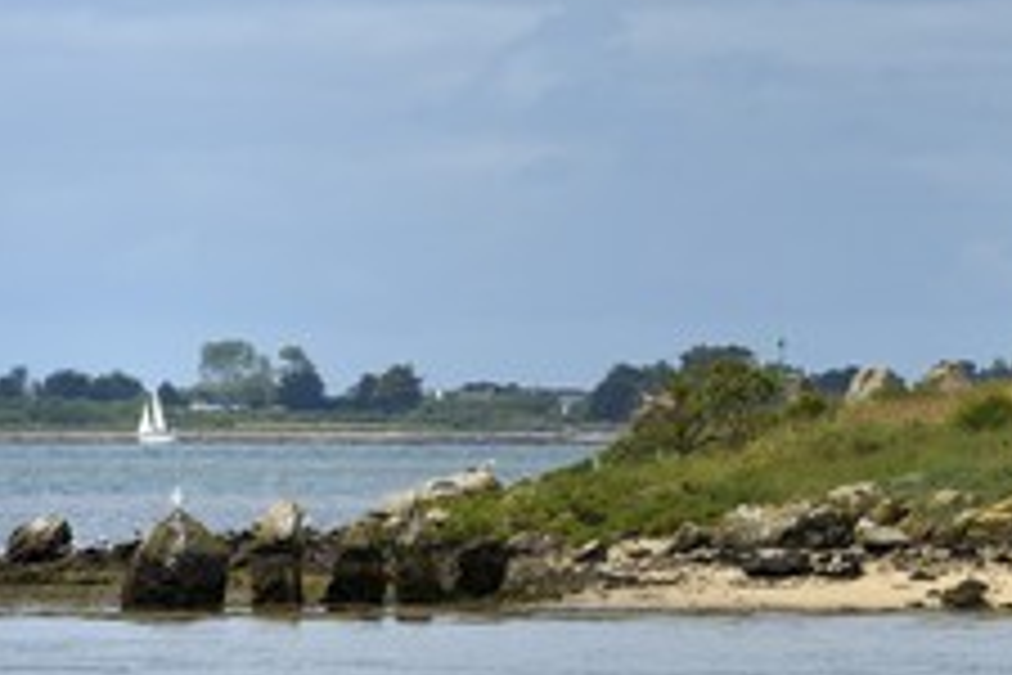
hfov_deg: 5.5
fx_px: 10513
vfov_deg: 3.7
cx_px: 936
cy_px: 270
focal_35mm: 374
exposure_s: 1/400
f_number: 13
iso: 200
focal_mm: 200
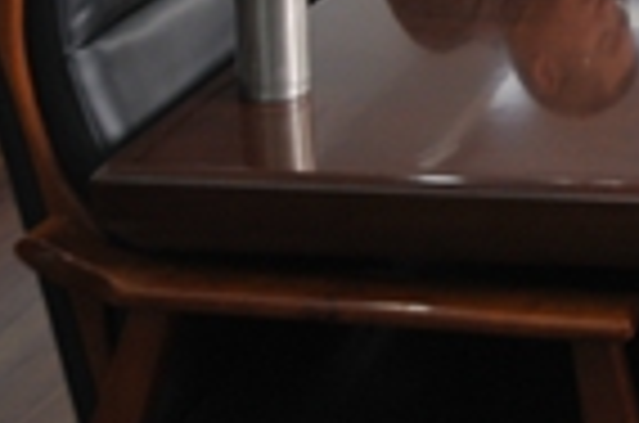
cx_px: 1084
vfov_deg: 13.2
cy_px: -292
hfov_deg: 18.0
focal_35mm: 95
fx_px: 1682
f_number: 5.6
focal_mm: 18
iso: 400
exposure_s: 1/40
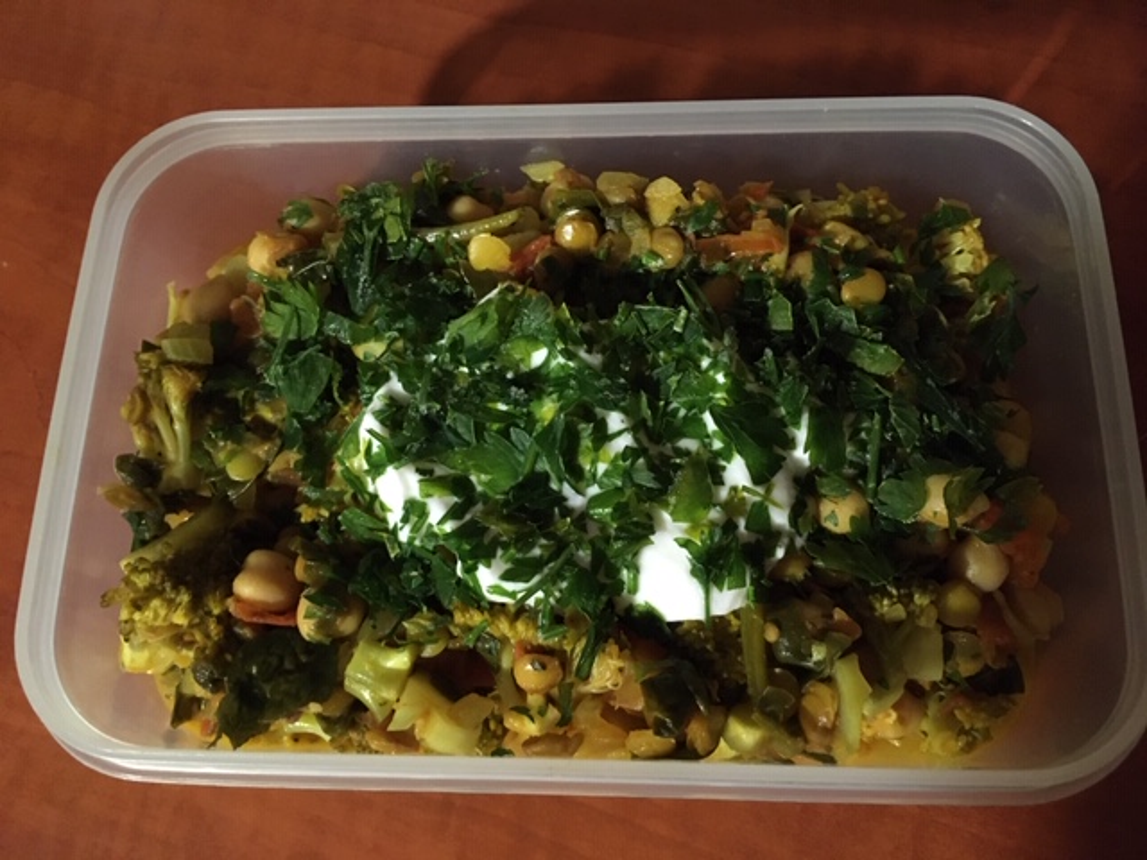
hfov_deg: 61.7
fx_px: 961
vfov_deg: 48.2
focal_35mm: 29
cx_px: 574
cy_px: 430
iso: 500
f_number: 2.2
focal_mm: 4.15
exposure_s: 1/17
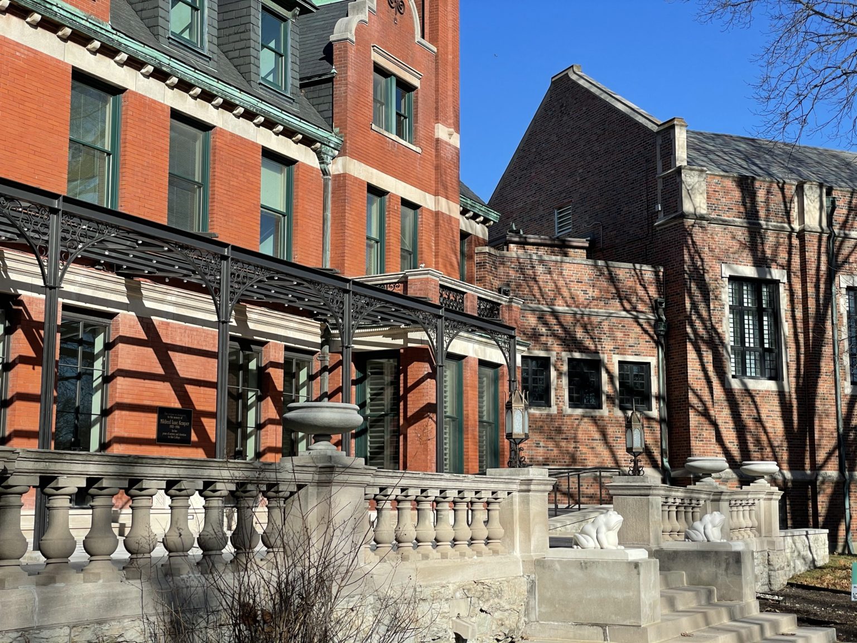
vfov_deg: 28.0
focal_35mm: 52
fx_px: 1287
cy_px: 322
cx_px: 428
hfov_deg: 36.8
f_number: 2
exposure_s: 1/1332
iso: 25
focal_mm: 6
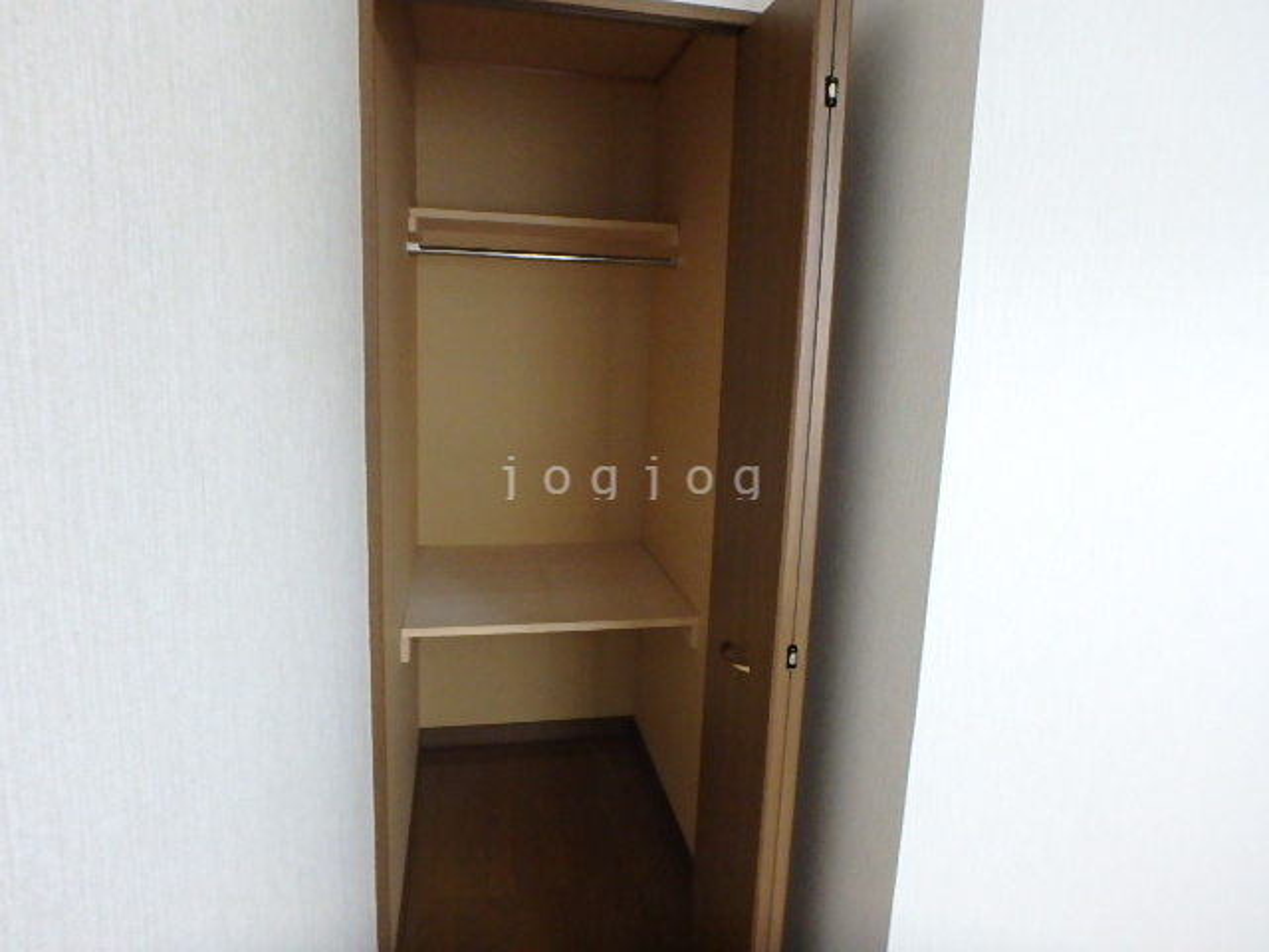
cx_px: 634
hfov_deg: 79.0
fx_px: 770
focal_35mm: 21
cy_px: 476
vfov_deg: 63.4
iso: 800
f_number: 3.5
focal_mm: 3.7
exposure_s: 1/25
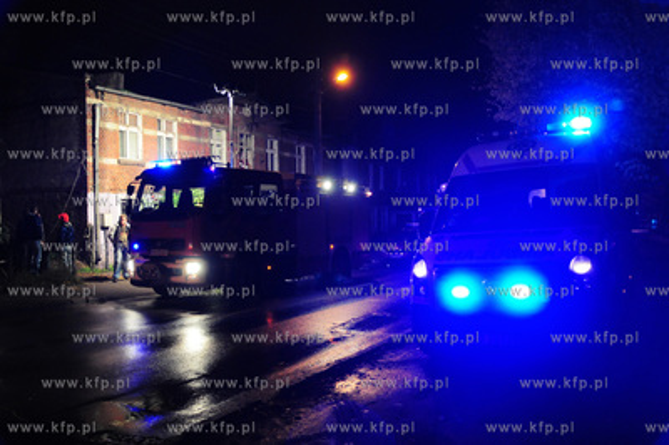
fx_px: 585
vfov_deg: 41.6
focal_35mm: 32
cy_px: 222
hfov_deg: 59.5
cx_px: 334
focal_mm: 21
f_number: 3
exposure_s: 1/25
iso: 1600
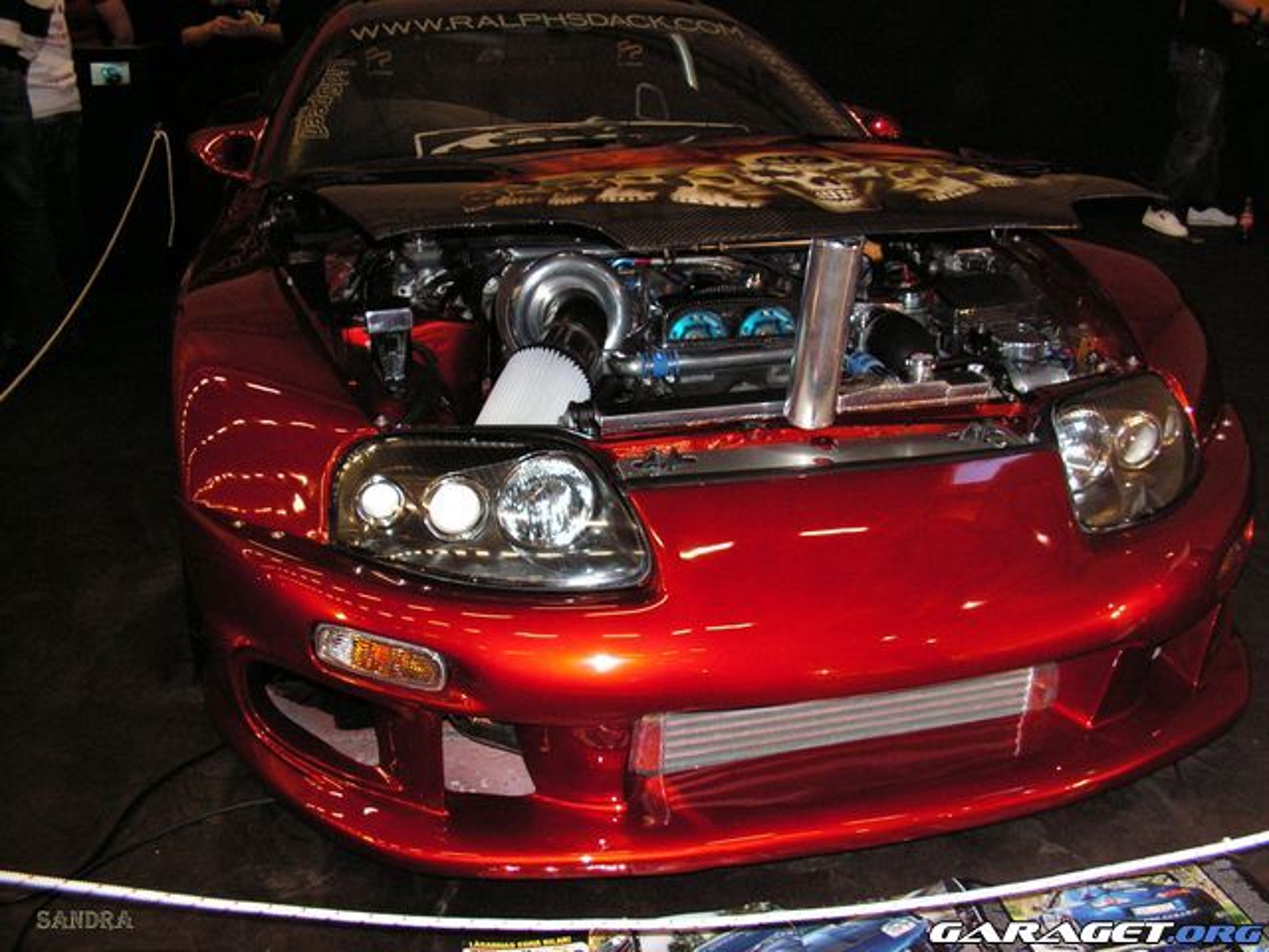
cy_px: 476
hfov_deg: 51.4
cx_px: 634
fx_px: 1320
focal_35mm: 36
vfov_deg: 39.7
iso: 160
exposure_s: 1/40
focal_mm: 6
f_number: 3.2
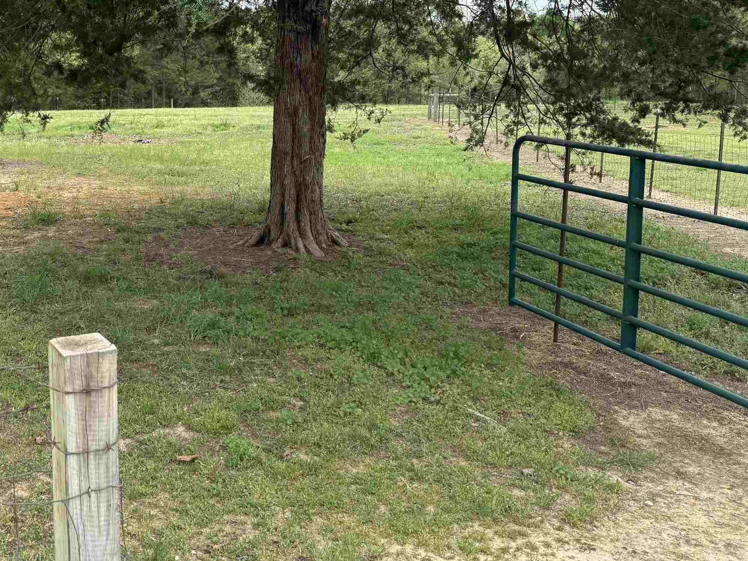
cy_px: 158
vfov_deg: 33.8
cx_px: 110
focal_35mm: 42
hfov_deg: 42.0
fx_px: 908
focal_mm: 6.76
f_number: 1.78
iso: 100
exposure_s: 1/1812
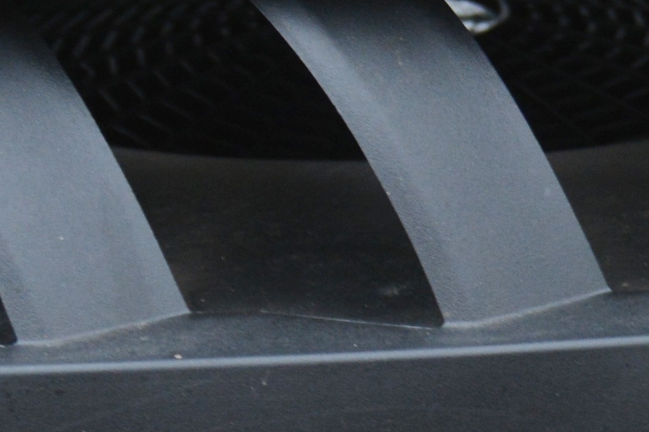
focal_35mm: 268
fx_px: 4830
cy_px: 376
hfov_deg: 7.6
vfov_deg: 5.1
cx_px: 695
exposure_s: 1/80
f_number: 4.5
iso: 400
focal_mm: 32
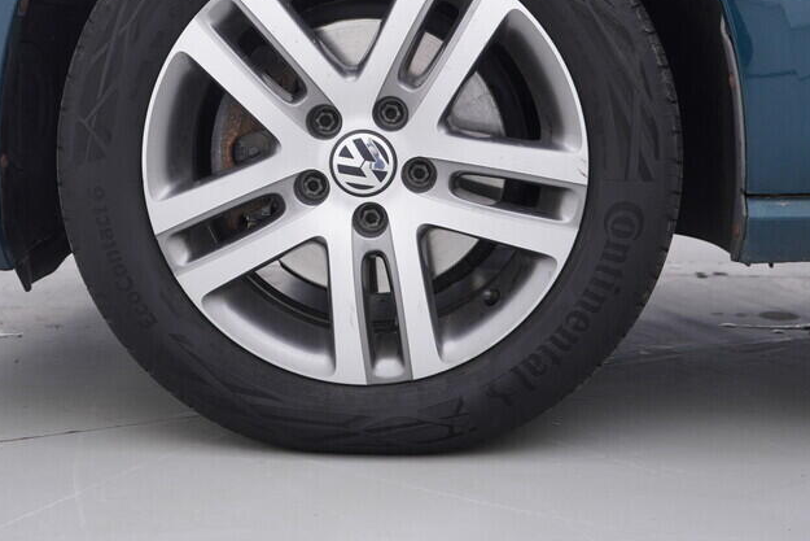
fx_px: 1328
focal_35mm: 59
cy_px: 112
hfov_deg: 33.9
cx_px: 365
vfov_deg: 22.7
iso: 125
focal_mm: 24
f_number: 3.5
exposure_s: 1/60
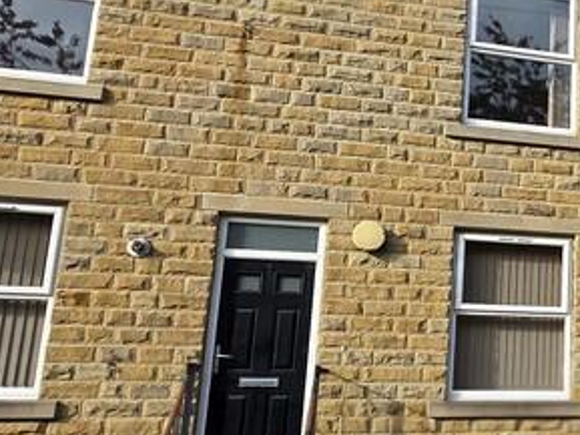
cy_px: 225
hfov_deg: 34.6
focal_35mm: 46
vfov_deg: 31.5
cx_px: 662
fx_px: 771
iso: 40
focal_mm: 2.2
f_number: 1.9
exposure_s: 1/1111
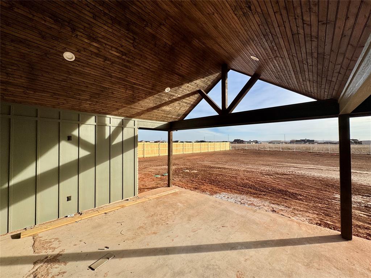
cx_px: 186
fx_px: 150
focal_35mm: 14
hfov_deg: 102.1
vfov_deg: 85.7
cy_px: 139
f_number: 2.2
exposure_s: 1/2415
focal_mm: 2.22
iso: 50
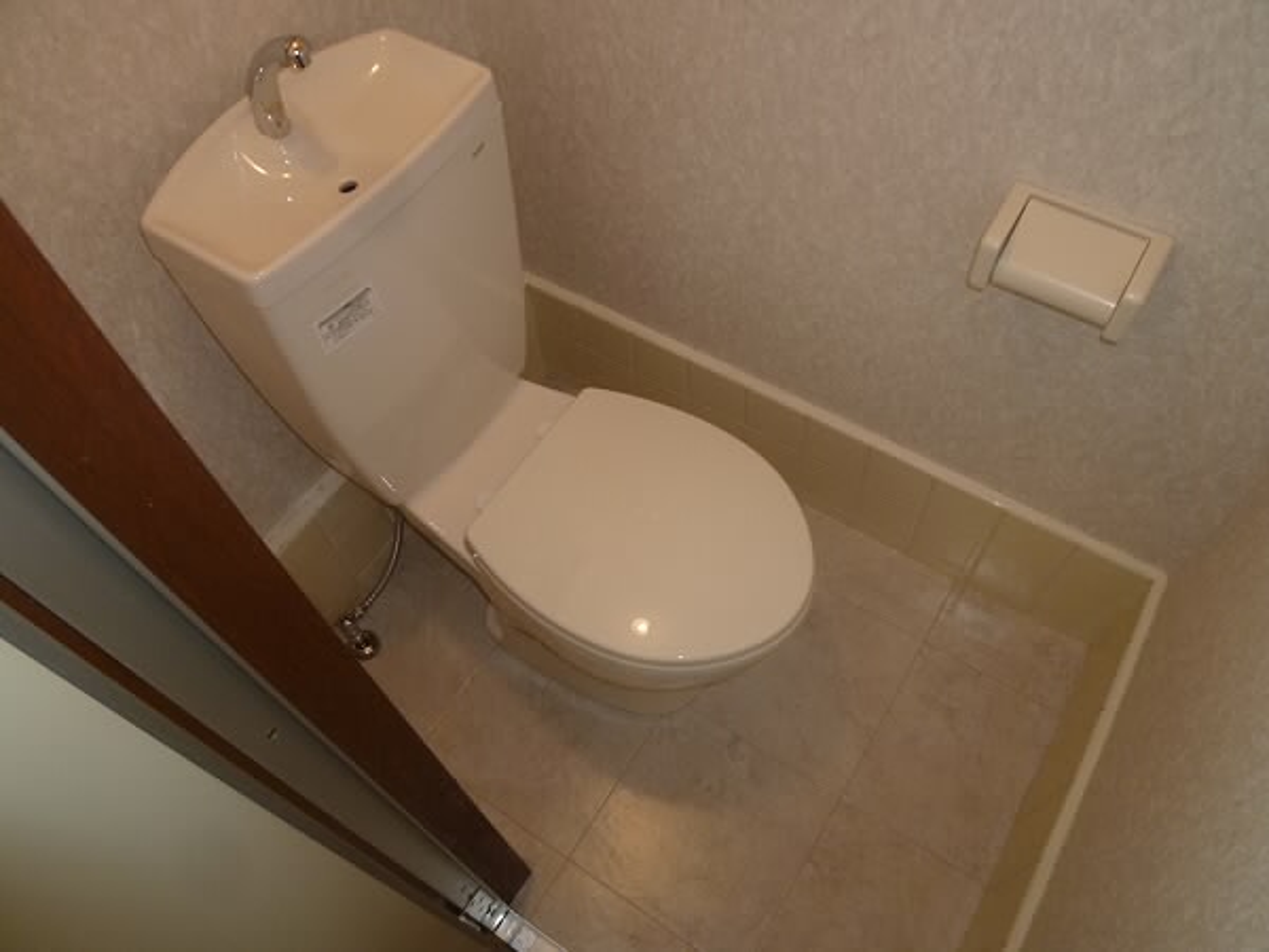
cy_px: 476
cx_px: 634
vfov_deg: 54.9
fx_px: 916
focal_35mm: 25
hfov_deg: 69.4
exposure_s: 1/30
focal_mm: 4.5
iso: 160
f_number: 2.8
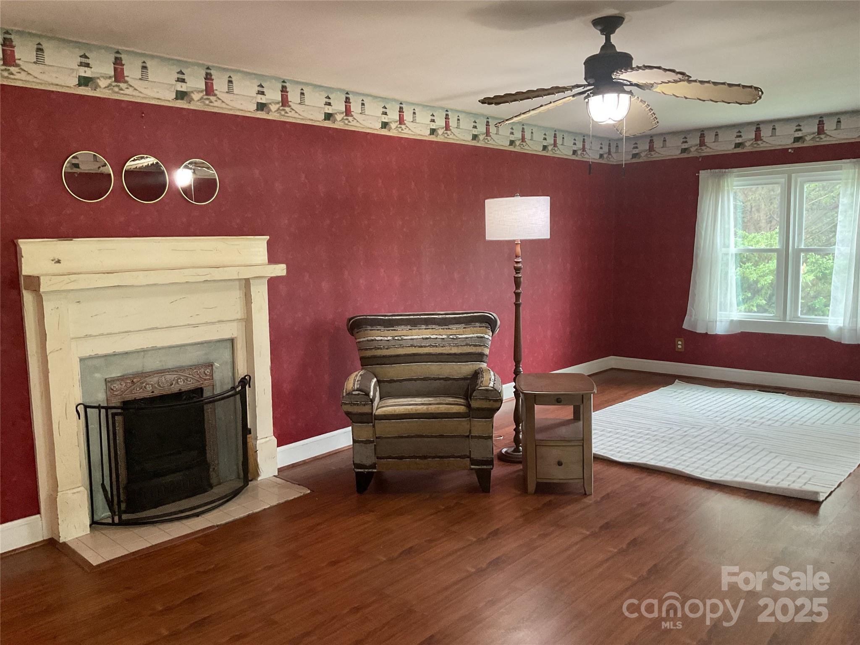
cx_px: 430
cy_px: 322
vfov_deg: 48.2
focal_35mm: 29
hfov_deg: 61.7
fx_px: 720
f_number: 1.8
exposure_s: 1/60
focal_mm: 3
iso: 250
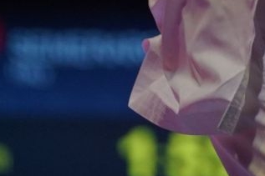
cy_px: -268
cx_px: 471
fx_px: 7269
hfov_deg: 2.1
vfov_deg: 1.4
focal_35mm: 988
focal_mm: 174
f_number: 2.8
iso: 1600
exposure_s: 1/1000
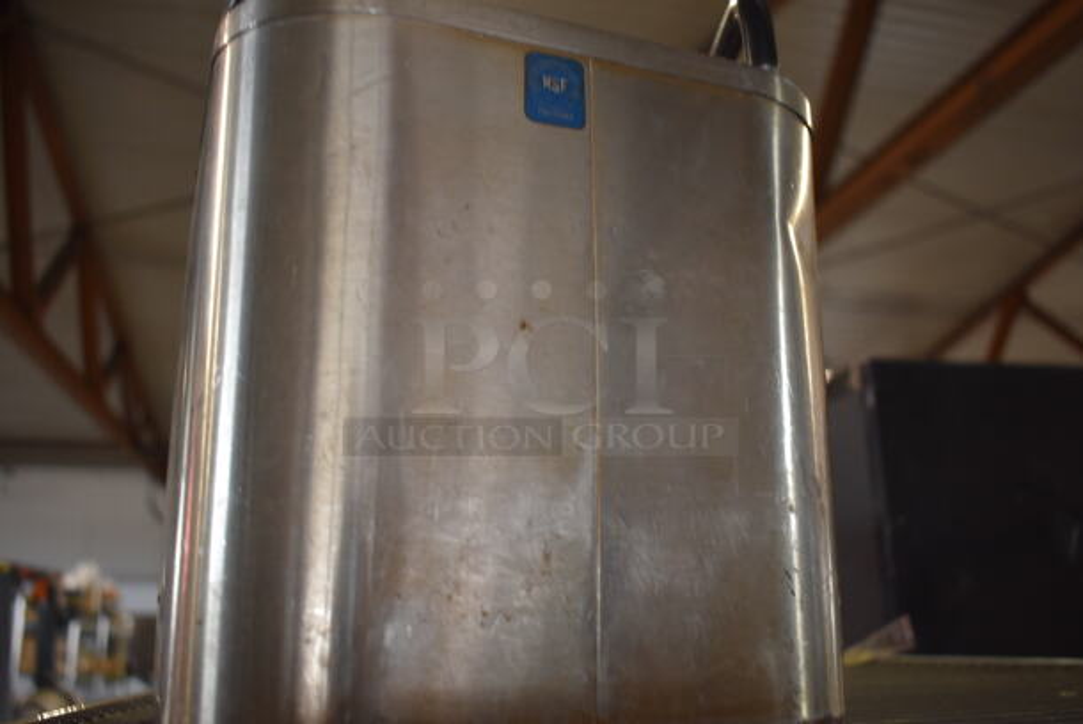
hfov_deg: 57.2
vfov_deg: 40.1
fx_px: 994
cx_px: 542
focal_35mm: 33
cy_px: 362
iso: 1000
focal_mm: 22
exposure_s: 1/125
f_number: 3.8
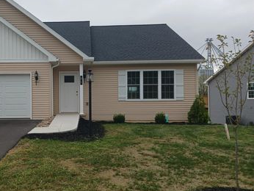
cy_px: 96
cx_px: 72
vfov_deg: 36.9
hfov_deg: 46.5
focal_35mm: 39
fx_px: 286
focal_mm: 4
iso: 25
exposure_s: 1/120
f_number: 1.8
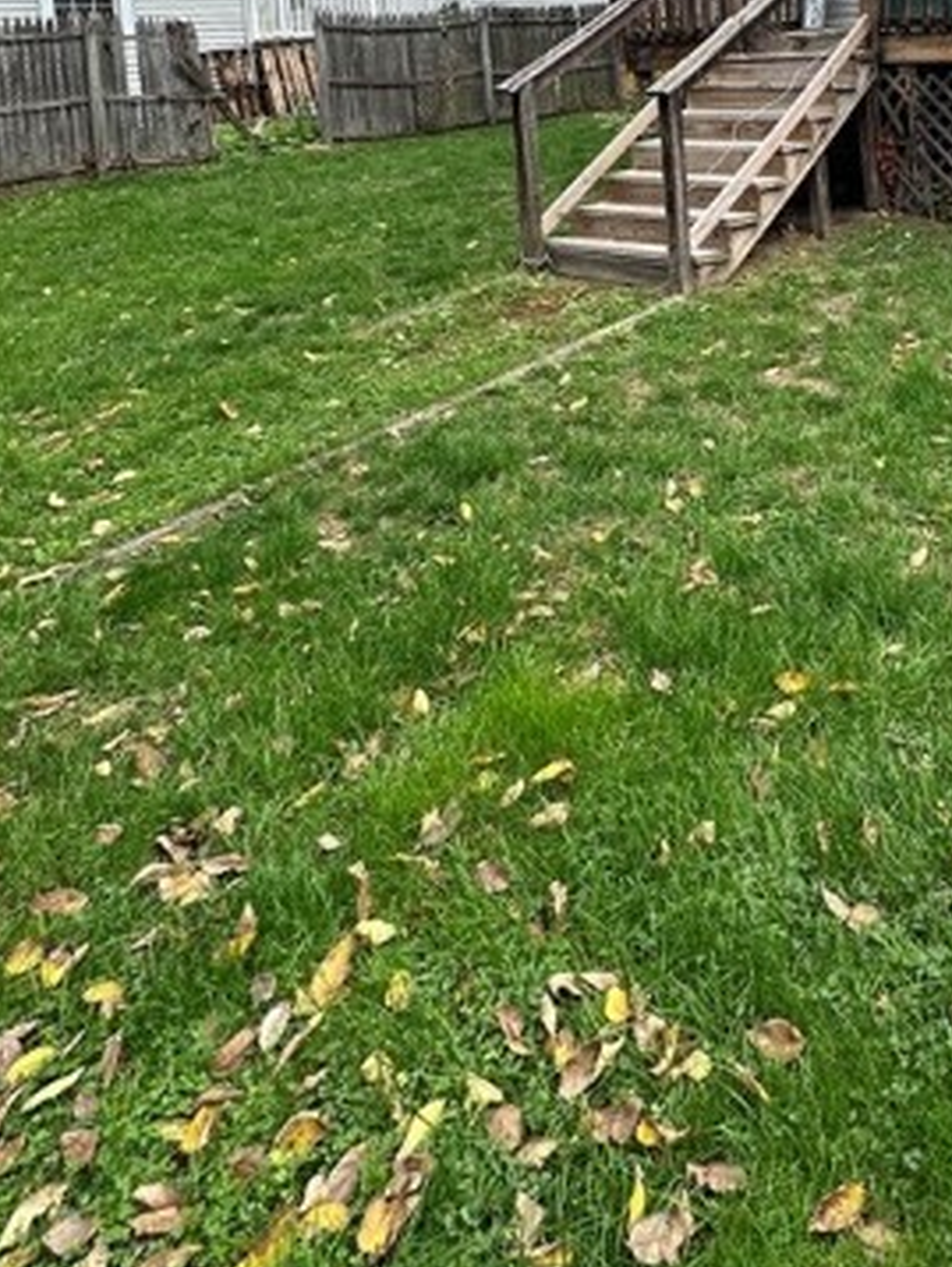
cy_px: 85
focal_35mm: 30
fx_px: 1099
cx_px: 885
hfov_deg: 42.3
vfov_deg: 51.5
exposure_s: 1/180
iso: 40
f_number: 2.2
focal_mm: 2.22
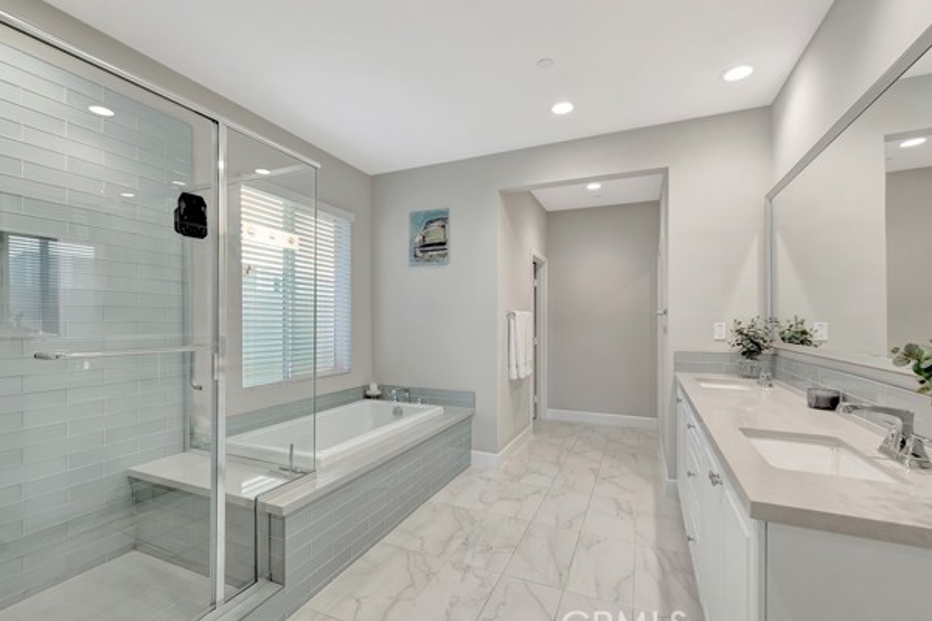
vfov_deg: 73.7
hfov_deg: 96.7
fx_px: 414
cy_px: 317
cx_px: 450
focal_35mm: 16
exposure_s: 1/13
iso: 100
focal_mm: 10
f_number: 5.6
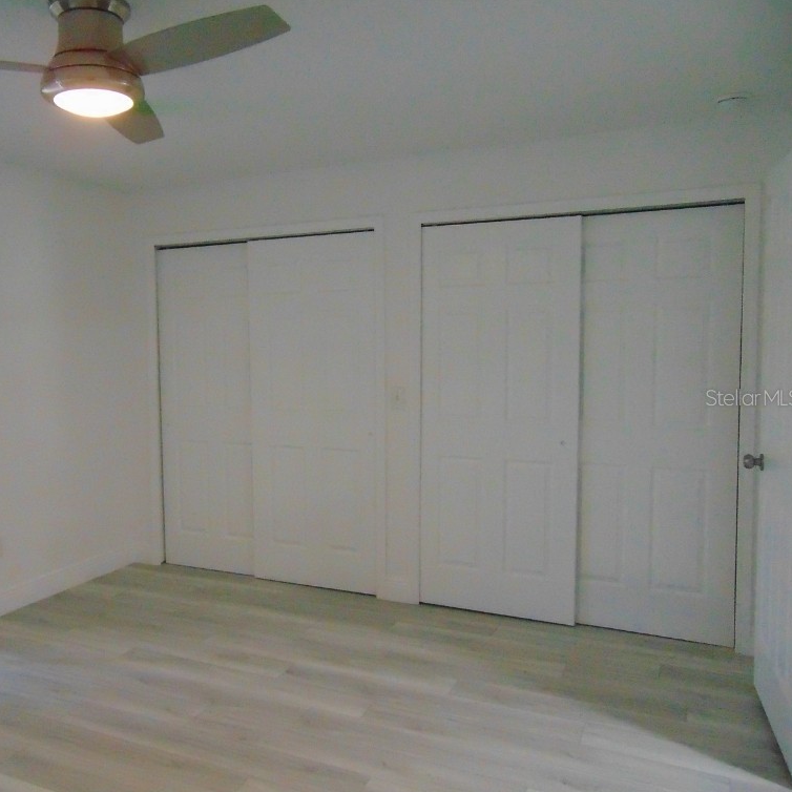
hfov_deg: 53.0
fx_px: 777
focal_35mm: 30
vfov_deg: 54.0
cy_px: 397
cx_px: 267
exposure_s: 1/80
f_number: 3
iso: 800
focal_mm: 4.5
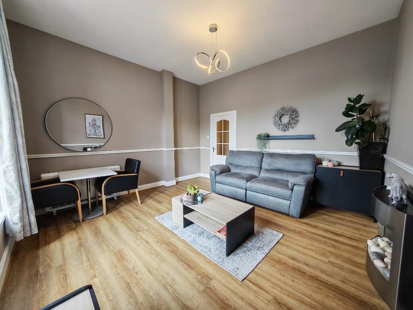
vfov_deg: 94.5
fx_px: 143
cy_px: 155
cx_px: 206
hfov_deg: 110.5
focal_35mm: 12
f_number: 2
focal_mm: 1.82
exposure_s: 1/50
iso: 160
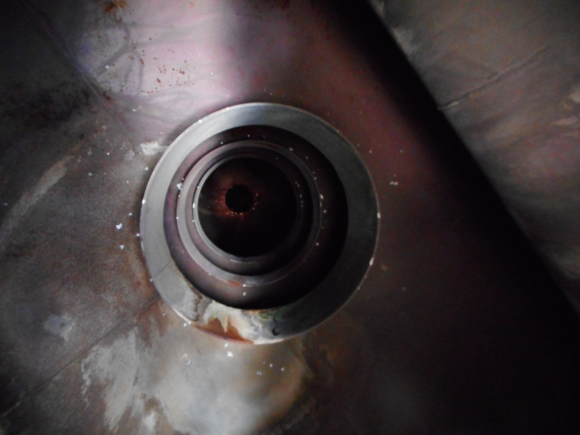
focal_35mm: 25
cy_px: 218
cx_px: 290
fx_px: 419
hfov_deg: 69.4
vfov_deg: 54.9
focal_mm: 4.5
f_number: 3.7
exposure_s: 1/8
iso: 800
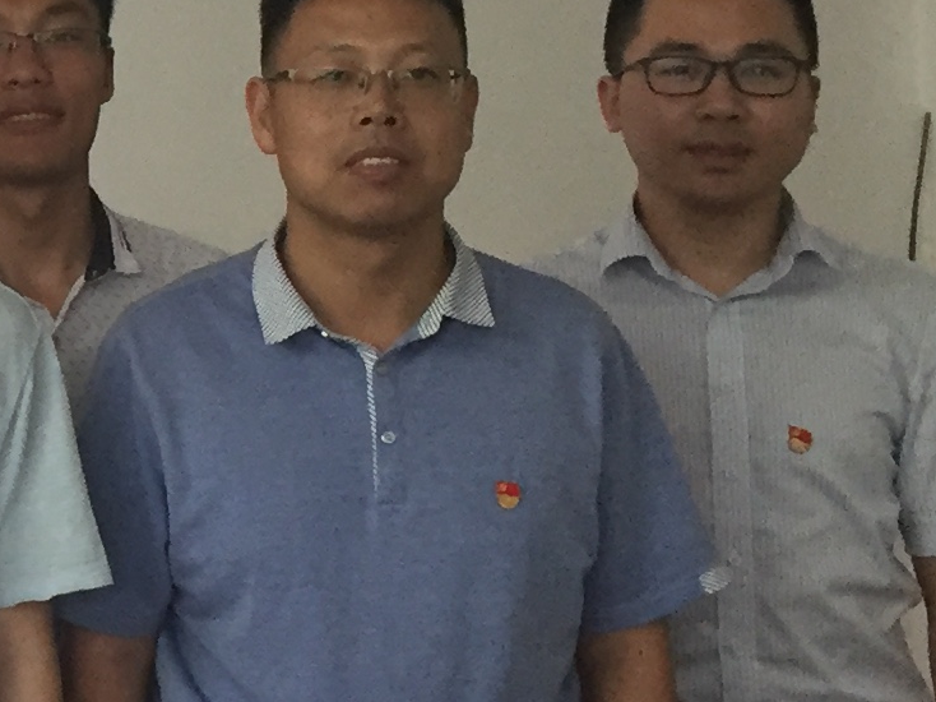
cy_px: 225
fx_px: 3487
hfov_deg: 13.9
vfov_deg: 11.5
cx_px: -645
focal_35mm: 129
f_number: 2.2
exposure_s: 1/33
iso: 80
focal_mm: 4.15
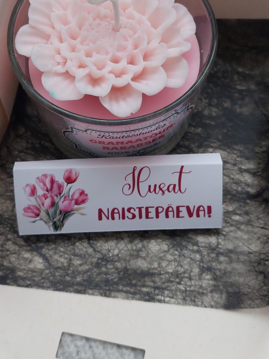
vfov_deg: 40.2
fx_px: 487
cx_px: 134
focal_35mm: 47
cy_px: 136
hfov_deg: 30.9
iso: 200
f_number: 1.8
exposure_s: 1/60
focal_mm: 5.23
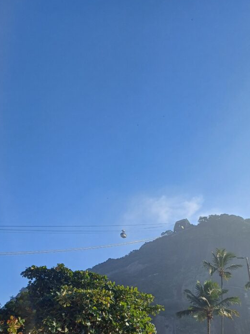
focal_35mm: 37
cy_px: 242
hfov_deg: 38.7
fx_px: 356
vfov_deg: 48.6
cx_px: 126
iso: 50
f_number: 1.8
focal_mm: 4.65
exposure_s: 1/741
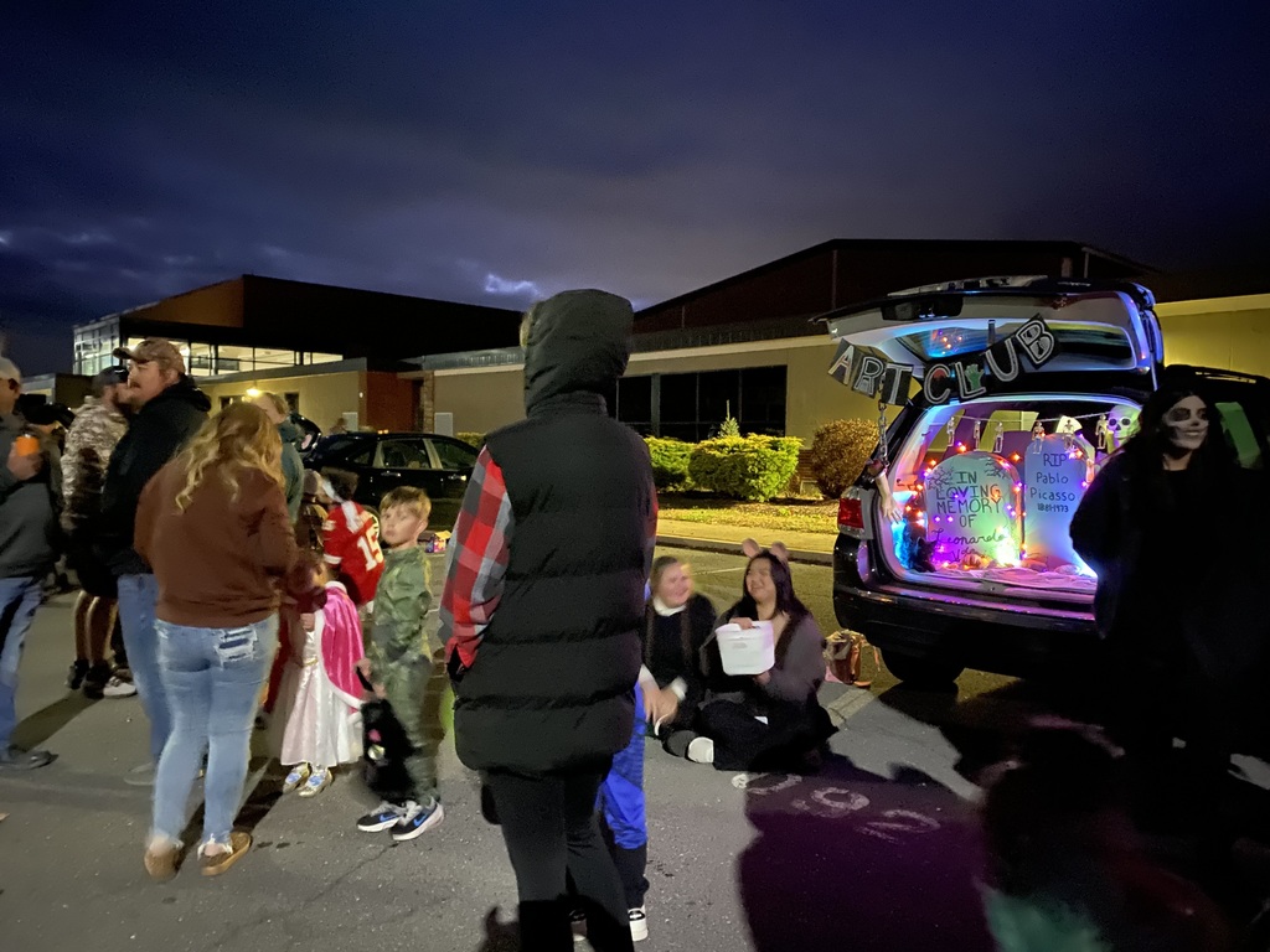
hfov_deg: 67.3
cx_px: 635
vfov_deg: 53.1
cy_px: 476
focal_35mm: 26
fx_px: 954
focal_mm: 4.25
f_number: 1.8
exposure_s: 1/4
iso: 2000
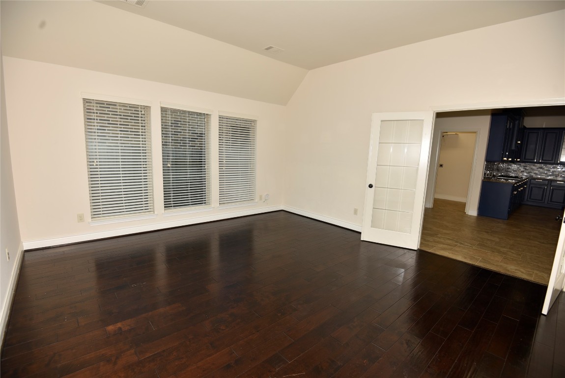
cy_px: 189
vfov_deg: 73.8
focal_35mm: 16
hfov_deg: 96.7
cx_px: 282
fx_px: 251
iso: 100
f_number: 4
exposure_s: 1/60
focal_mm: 16
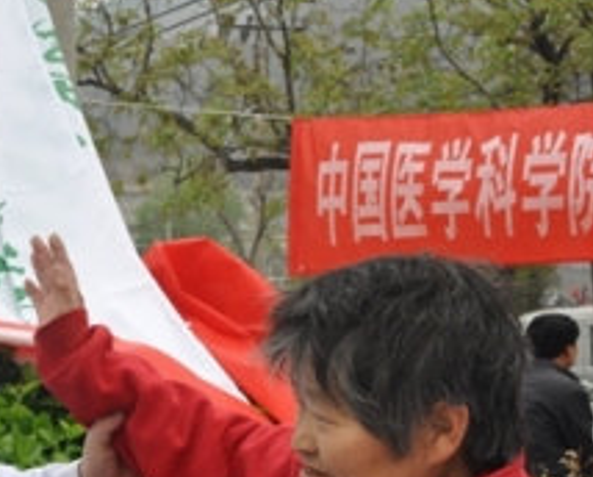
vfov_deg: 17.0
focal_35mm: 90
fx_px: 1582
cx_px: 87
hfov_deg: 20.9
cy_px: 354
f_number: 10
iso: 200
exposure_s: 1/100
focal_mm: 32
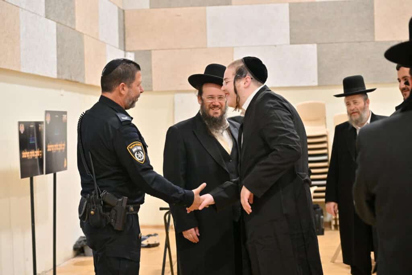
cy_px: 138
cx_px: 206
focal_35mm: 71
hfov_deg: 28.4
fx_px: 813
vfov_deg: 19.2
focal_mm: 71
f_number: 4
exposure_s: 1/320
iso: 1600
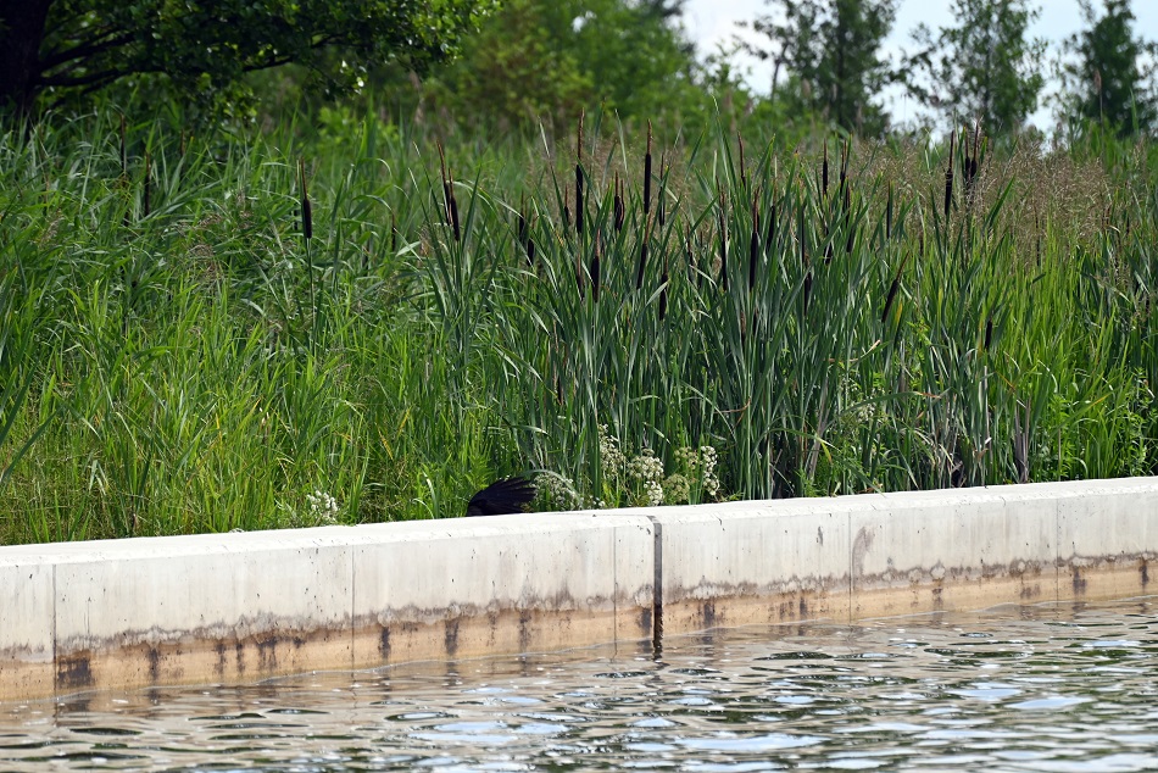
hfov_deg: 6.9
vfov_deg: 4.6
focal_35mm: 300
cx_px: 579
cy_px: 386
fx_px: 9652
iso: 400
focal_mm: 300
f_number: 5.6
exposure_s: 1/1000
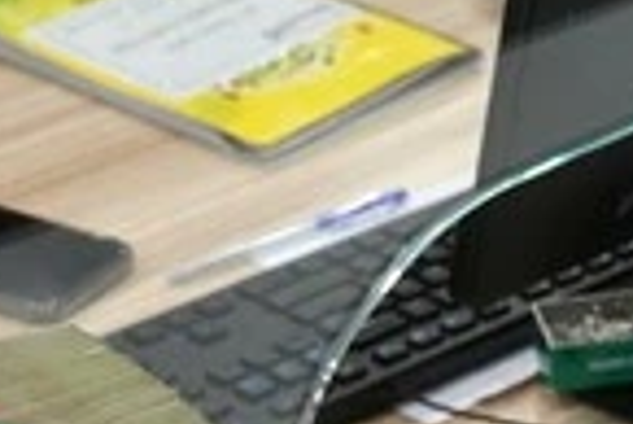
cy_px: 767
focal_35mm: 150
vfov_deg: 8.8
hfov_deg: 13.3
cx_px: 733
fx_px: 2640
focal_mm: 12.33
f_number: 2.8
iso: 800
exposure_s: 1/250
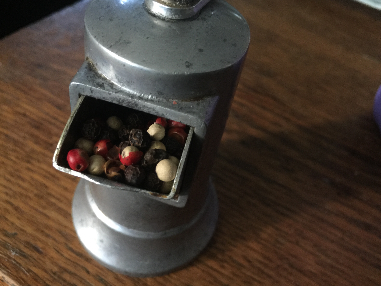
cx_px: 195
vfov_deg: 46.8
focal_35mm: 30
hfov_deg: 60.0
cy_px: 139
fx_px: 330
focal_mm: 4.15
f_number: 2.2
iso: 80
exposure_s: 1/4
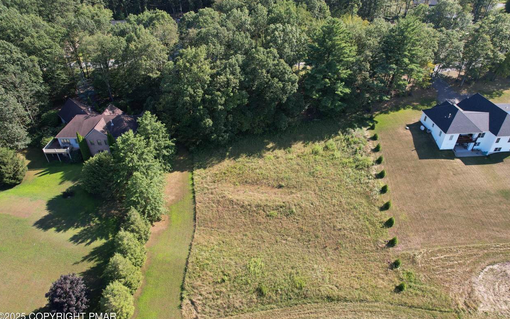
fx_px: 320
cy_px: 158
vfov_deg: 53.0
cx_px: 257
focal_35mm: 23
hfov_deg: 77.2
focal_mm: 8.38
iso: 100
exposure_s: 1/500
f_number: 2.8
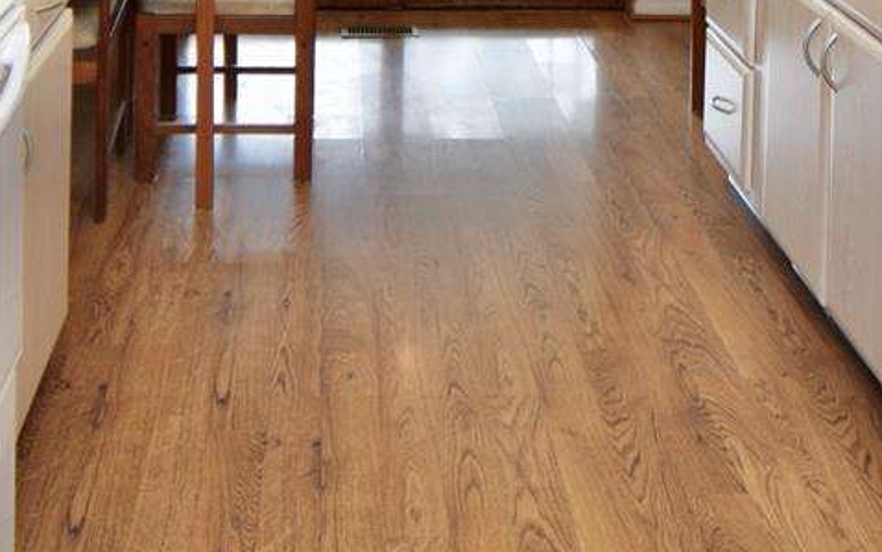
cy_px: -338
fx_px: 1154
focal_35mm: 48
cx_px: 378
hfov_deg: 41.7
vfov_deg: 21.3
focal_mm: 10
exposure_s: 1/60
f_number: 4.5
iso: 450
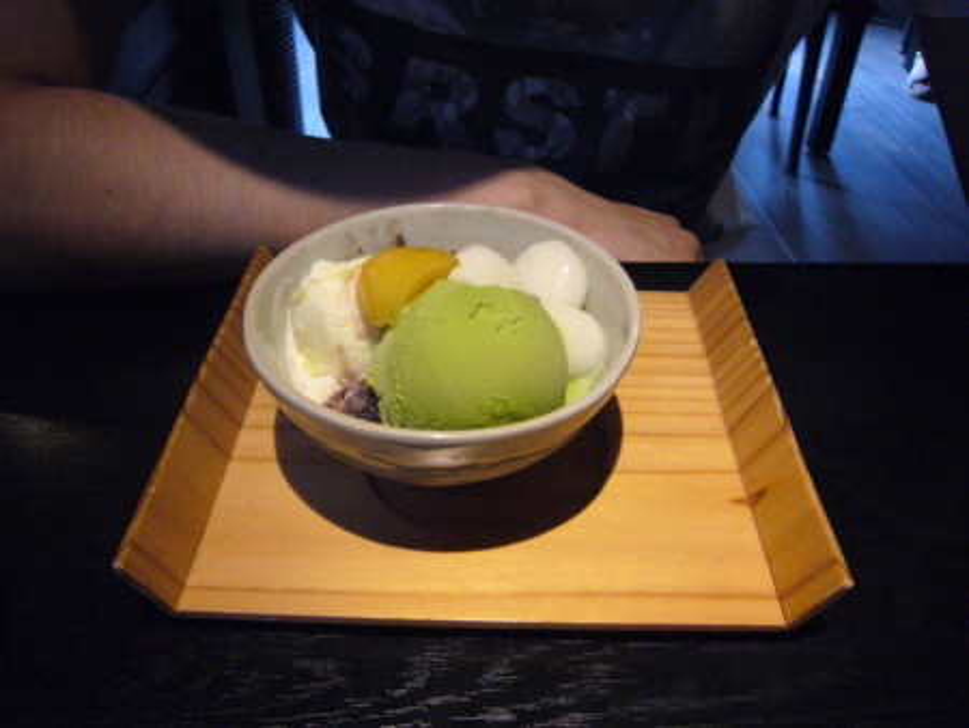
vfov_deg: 49.8
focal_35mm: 28
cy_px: 364
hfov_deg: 63.4
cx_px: 484
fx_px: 784
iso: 400
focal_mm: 4.6
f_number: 2.8
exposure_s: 1/50
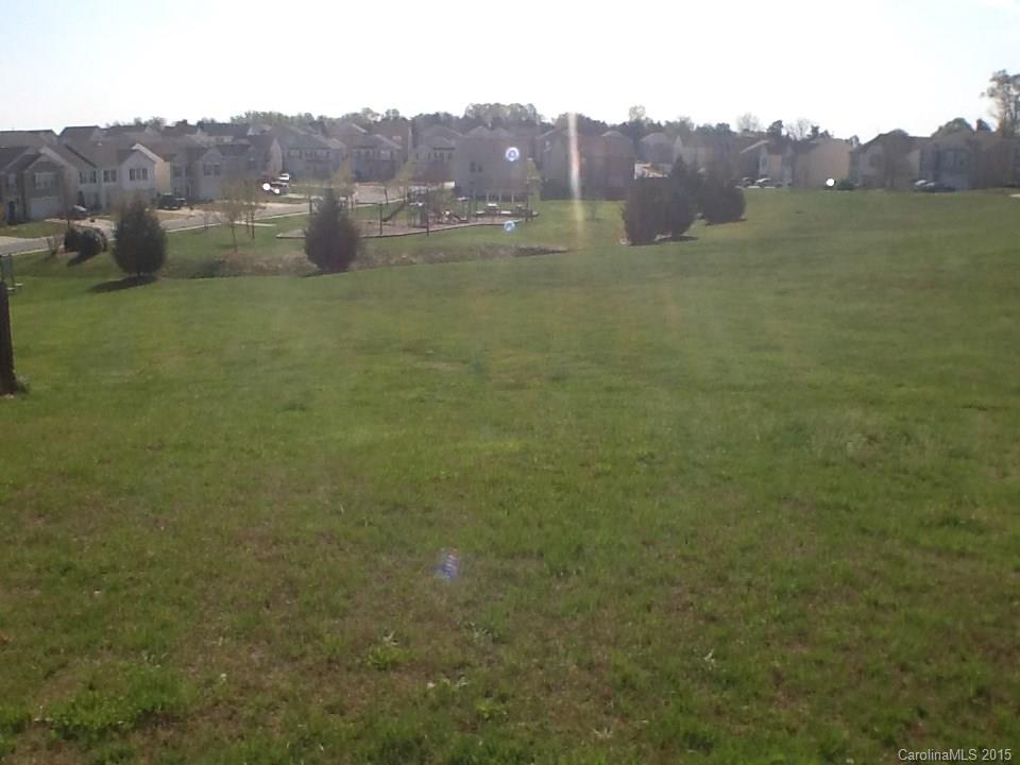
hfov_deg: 42.9
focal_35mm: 44
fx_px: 1297
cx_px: 510
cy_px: 382
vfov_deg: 32.9
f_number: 2.4
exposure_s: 1/1672
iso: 40
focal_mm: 2.03
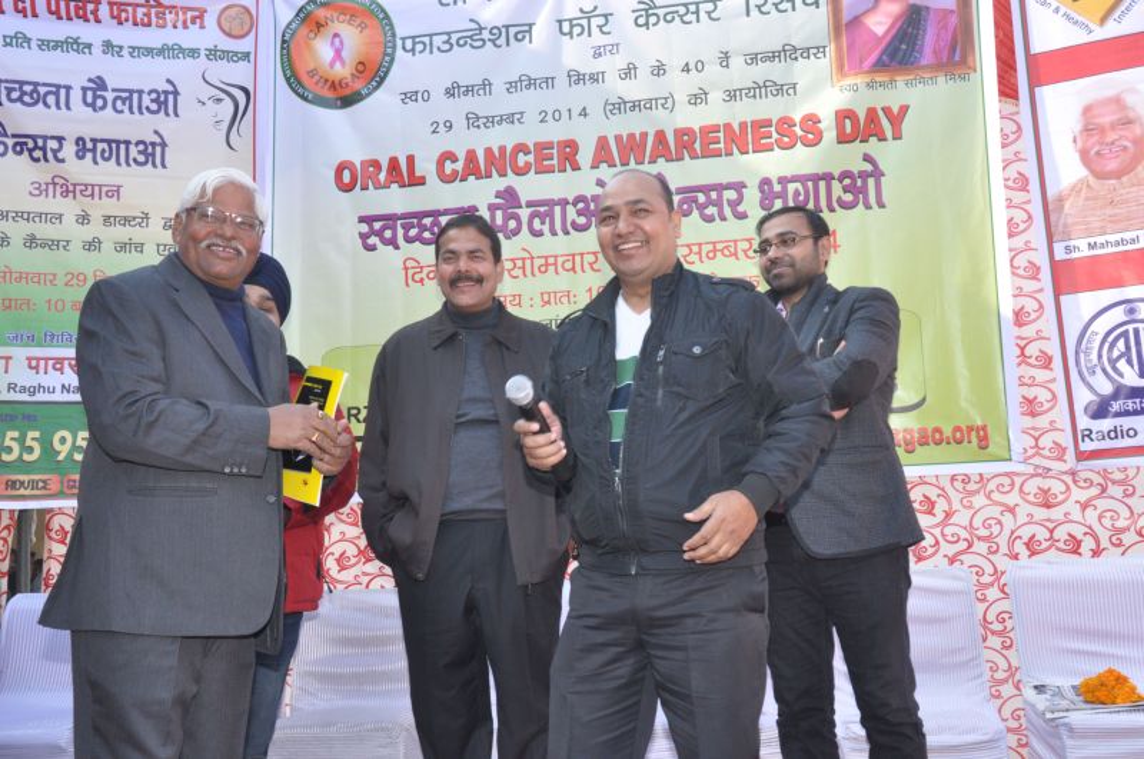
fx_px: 1333
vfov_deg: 31.8
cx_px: 572
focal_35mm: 42
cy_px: 380
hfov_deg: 46.5
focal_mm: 28
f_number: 11
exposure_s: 1/160
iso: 640
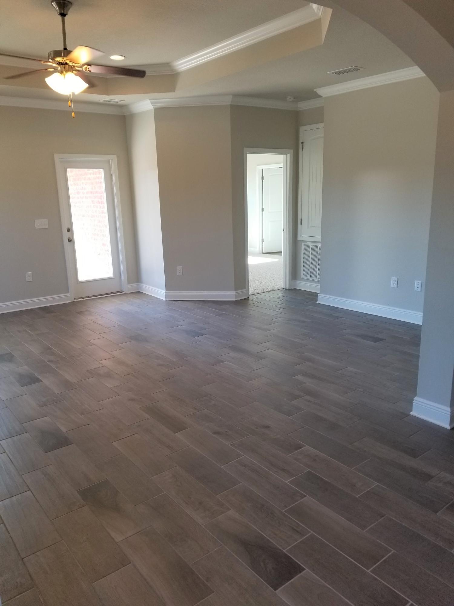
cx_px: 227
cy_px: 303
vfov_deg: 67.3
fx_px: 455
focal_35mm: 26
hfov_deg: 53.1
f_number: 1.7
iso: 80
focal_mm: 4.3
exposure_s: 1/120
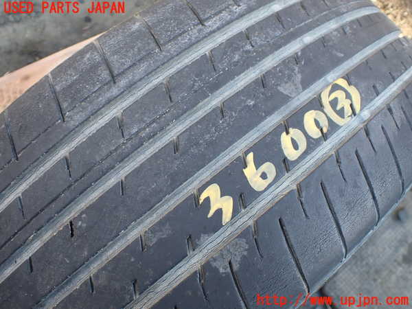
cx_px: 206
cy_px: 154
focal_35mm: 30
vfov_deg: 46.8
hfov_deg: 60.0
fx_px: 357
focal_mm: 5.4
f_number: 2.3
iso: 160
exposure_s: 1/125
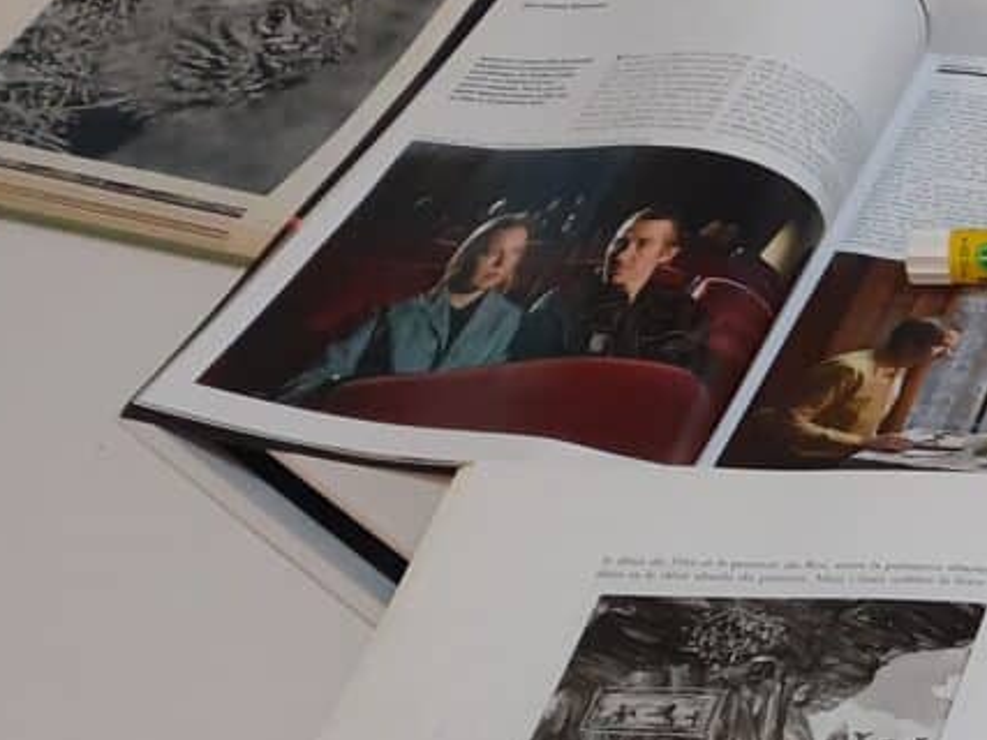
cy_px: 525
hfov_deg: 18.6
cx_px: 1560
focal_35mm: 91
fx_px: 2594
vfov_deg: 16.2
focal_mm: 3.6
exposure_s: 1/50
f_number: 1.9
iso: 160
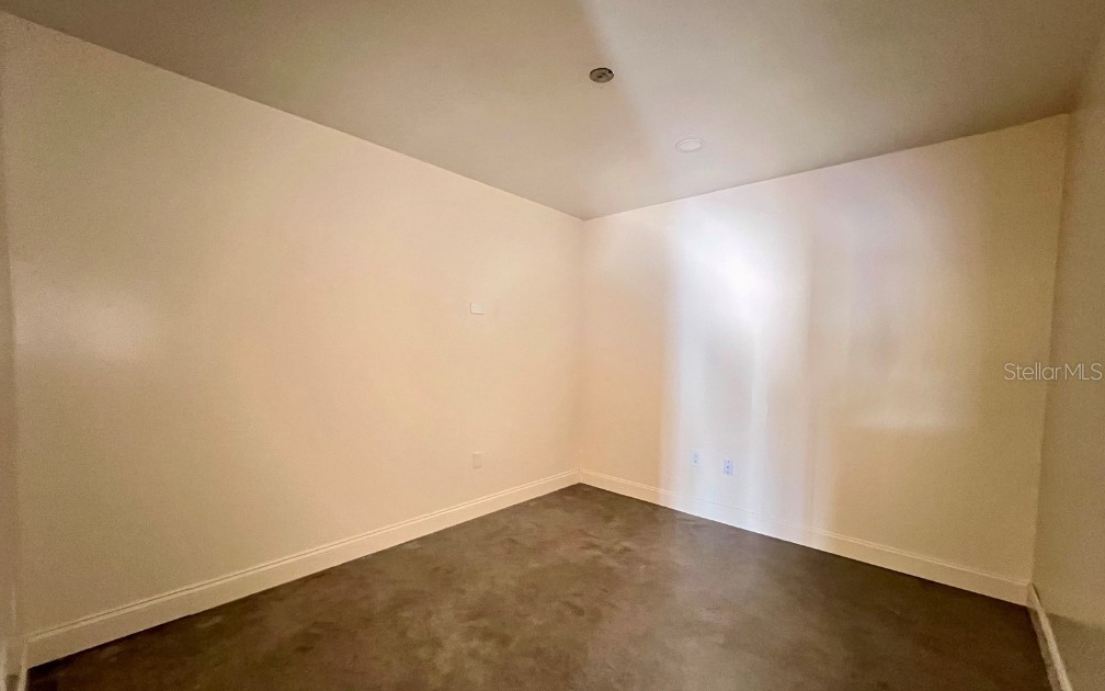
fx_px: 422
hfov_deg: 105.3
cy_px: 371
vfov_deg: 78.5
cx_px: 546
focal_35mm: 14
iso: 1000
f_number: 1.8
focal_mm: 1.57
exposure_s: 1/41
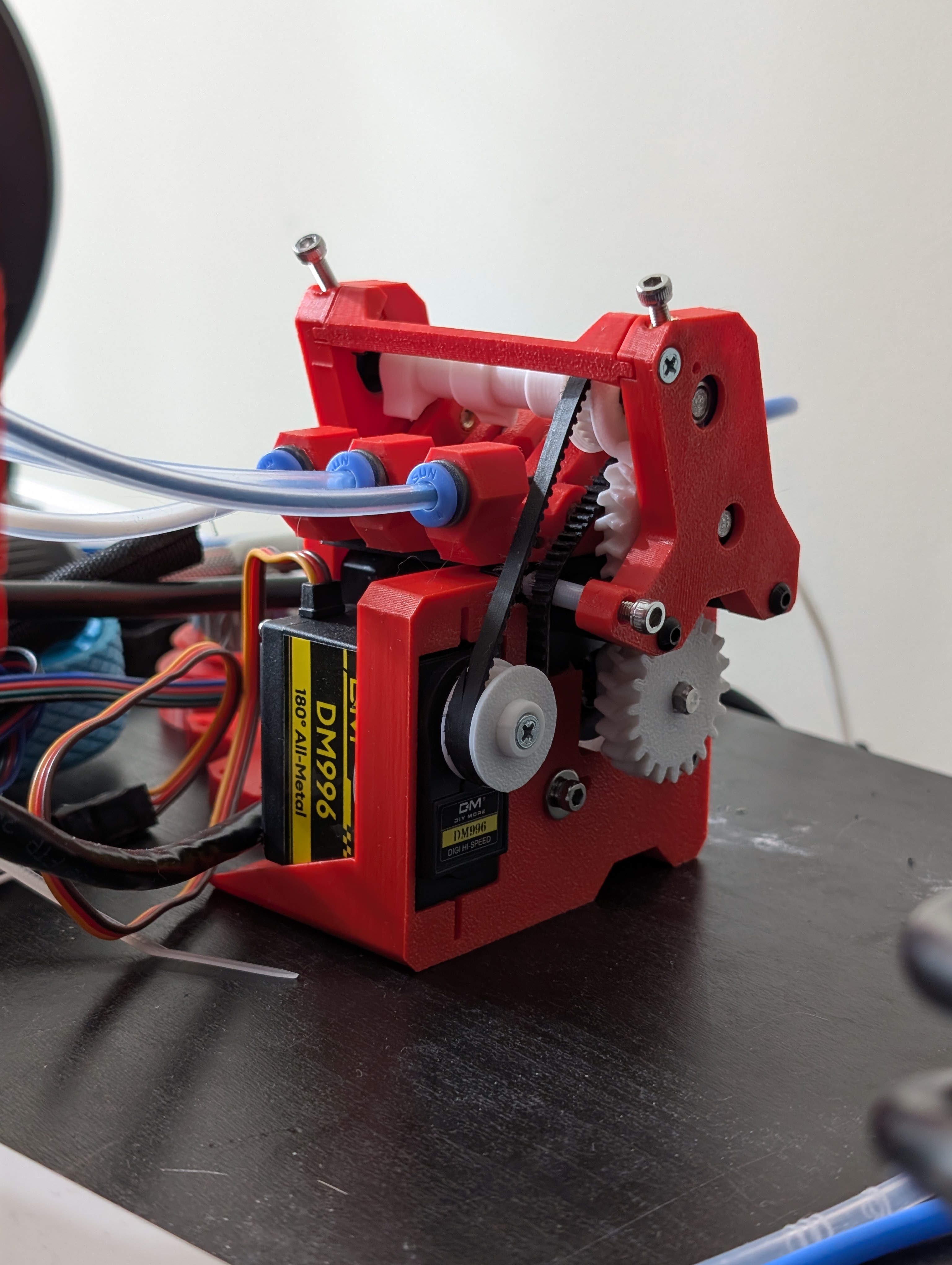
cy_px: 632
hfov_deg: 29.7
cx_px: 476
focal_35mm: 49
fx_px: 1792
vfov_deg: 38.9
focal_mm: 6.9
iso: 145
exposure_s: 1/147
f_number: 1.68
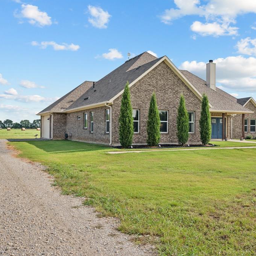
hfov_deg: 44.5
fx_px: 307
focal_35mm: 37
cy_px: 128
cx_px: 174
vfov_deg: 45.3
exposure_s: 1/640
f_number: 8
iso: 200
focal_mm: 28.5
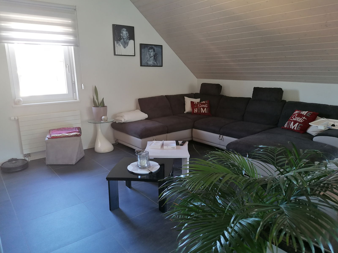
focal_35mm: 27
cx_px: 169
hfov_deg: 65.3
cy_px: 126
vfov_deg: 51.4
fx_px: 264
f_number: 1.8
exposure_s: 1/33.3
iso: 160
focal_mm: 4.75
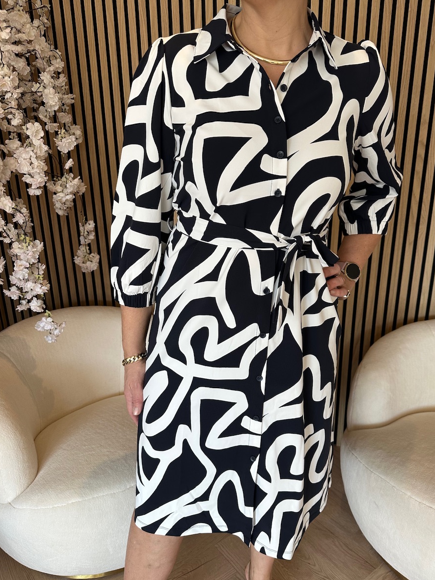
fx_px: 436
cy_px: 305
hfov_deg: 53.0
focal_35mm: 26
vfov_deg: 67.3
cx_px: 230
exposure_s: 1/100
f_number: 1.78
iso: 160
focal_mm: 6.86
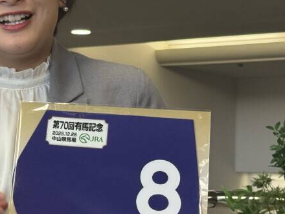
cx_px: 63
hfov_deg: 17.9
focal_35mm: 109
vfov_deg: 13.6
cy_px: 137
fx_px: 897
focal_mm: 6.76
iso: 50
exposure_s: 1/50
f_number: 1.78
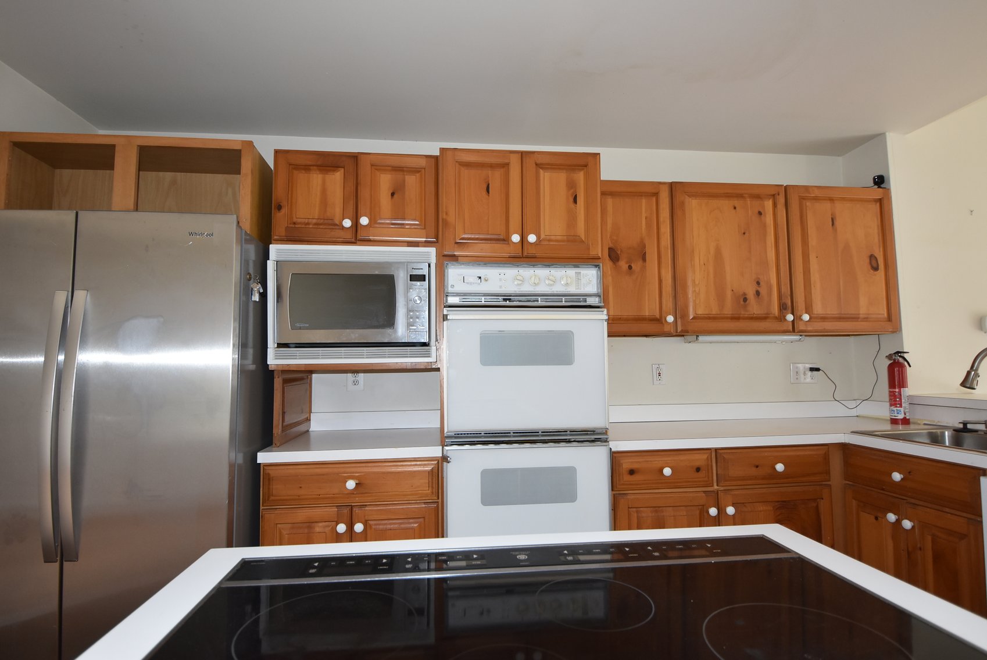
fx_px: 494
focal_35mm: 18
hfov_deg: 90.0
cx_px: 494
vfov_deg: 67.5
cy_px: 330
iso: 720
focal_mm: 12
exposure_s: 1/60
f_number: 3.8
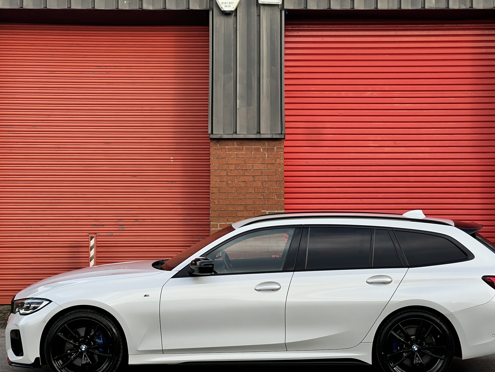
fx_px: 1215
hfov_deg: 23.0
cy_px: 191
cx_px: 269
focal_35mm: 85
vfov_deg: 17.4
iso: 32
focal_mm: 9
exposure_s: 1/270
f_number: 2.8
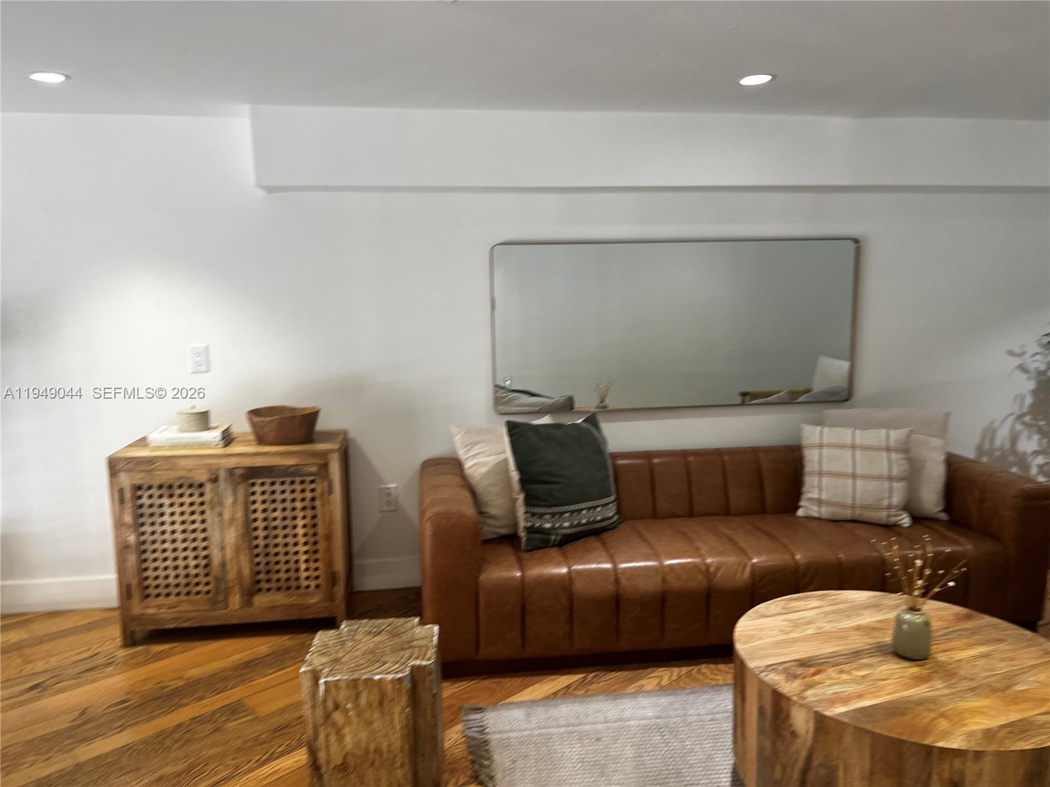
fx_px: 789
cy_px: 394
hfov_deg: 67.3
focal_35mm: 26
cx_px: 525
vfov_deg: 53.1
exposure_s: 1/60
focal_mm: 5.7
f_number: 1.5
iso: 80
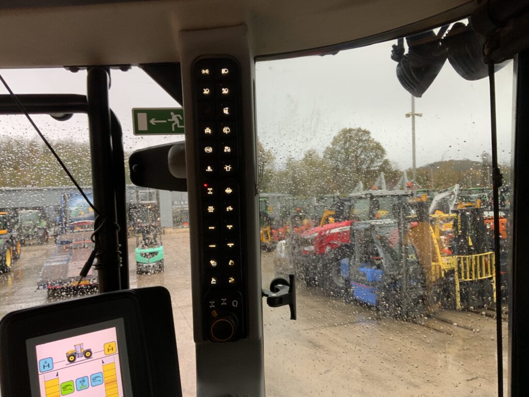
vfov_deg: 48.2
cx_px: 264
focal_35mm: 29
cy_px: 198
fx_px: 443
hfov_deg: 61.7
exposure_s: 1/109
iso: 64
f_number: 1.8
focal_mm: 3
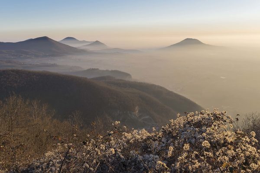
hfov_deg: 54.4
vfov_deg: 37.9
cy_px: 86
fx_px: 253
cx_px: 130
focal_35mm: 35
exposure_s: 1/40
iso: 140
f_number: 14
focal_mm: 35
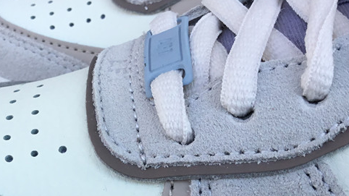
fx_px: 583
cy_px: 204
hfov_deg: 32.7
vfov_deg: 18.5
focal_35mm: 63
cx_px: 85
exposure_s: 1/536
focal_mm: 3.3
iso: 25
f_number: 2.4
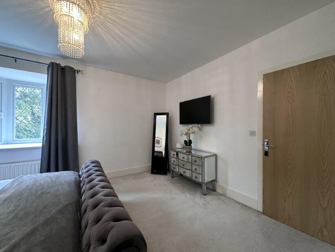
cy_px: 126
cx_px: 168
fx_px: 136
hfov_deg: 102.1
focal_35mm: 14
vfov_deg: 85.7
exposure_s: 1/50
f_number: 2.2
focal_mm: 2.22
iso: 200
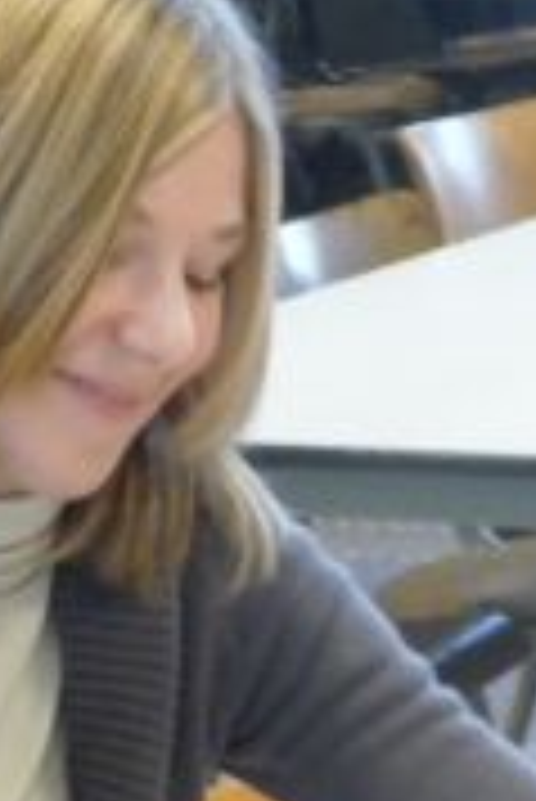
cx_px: 513
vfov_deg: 8.9
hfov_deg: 5.9
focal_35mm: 232
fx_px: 5171
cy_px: 346
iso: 400
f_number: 4.5
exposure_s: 1/8
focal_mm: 10.5
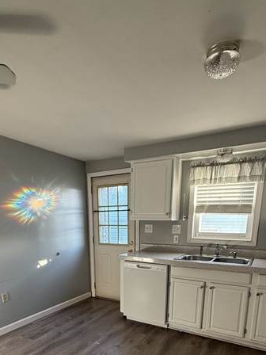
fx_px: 246
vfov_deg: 66.2
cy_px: 275
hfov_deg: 56.8
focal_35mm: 24
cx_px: 125
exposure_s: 1/99
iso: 250
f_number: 2.2
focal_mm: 2.22
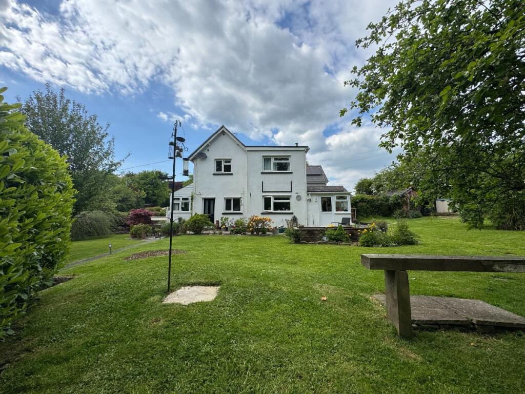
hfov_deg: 102.1
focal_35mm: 14
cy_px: 197
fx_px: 212
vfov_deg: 85.7
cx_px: 262
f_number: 2.2
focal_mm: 2.22
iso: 50
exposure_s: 1/1600
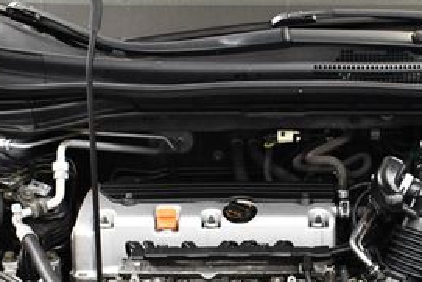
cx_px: 304
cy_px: 270
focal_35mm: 85
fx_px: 997
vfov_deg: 15.8
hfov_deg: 23.7
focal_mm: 18
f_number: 3.5
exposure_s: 1/125
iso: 2800
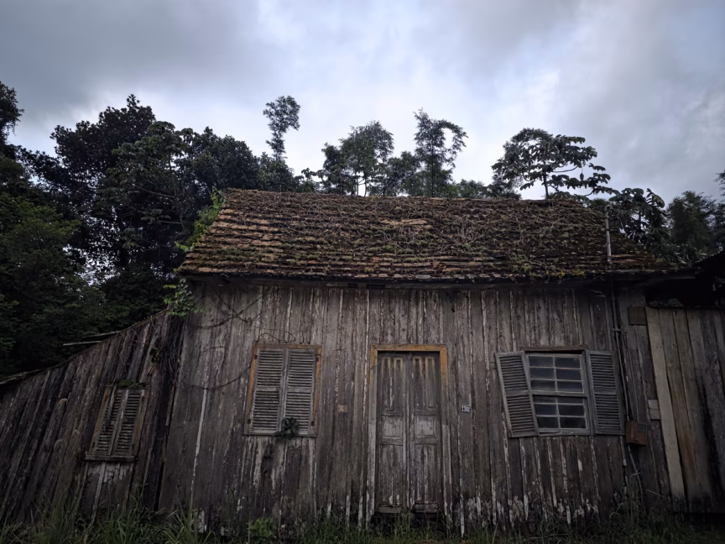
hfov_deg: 73.9
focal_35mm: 23
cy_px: 272
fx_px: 482
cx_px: 362
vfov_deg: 58.9
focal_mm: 6.3
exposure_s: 1/20
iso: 1600
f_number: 1.7
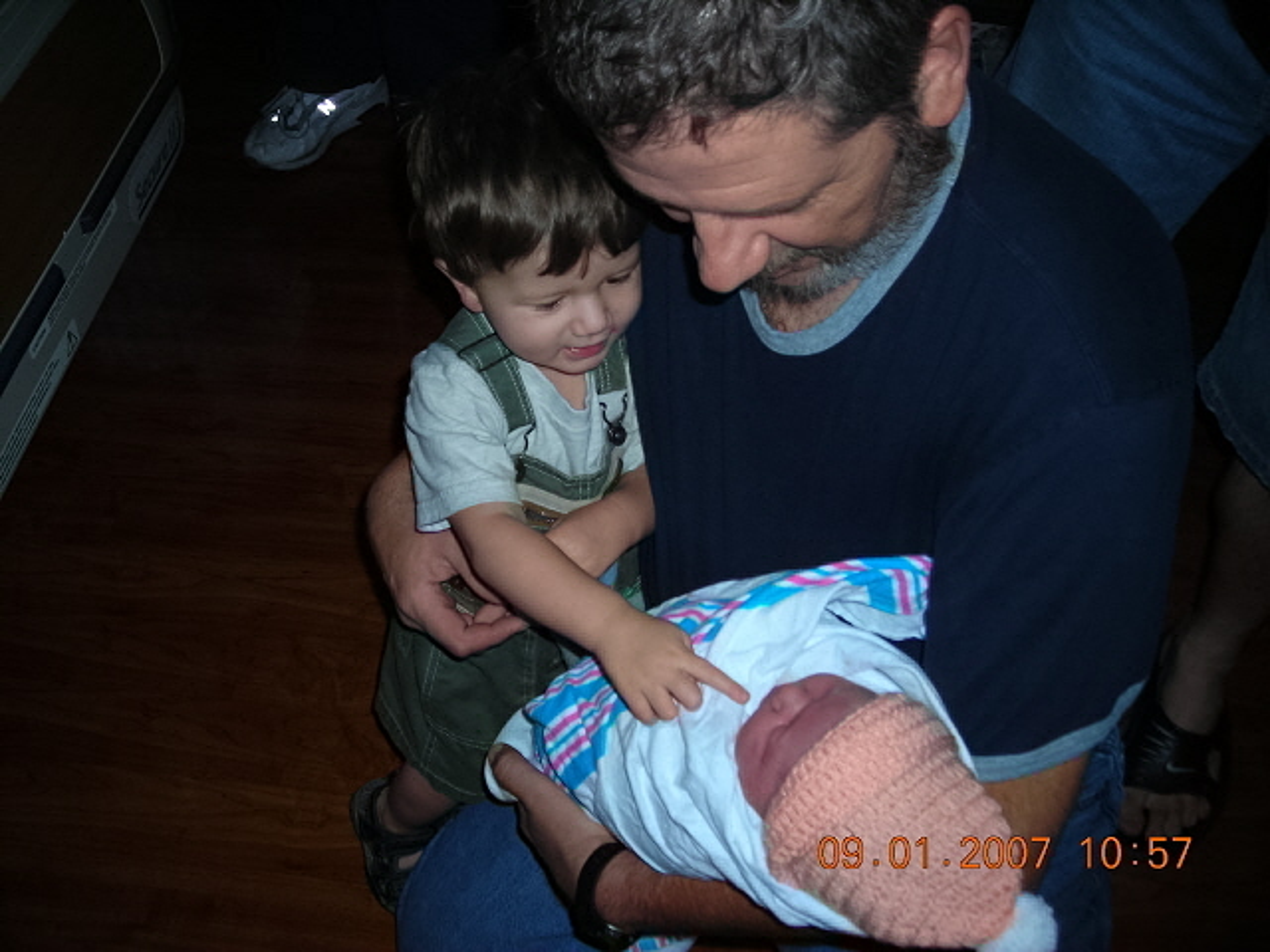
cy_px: 476
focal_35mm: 38
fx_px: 1394
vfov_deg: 37.7
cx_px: 635
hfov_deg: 49.0
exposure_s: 1/60.1
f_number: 3.2
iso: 50
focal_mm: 6.3
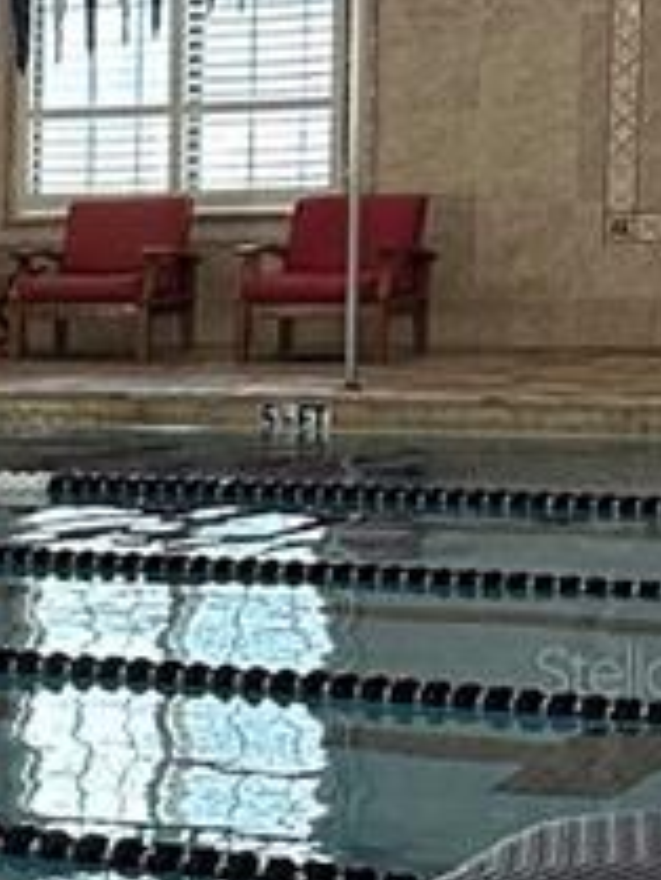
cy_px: 669
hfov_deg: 9.3
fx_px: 3510
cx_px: -1061
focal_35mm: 138
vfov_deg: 14.2
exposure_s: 1/60
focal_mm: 6.86
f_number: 1.78
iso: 200
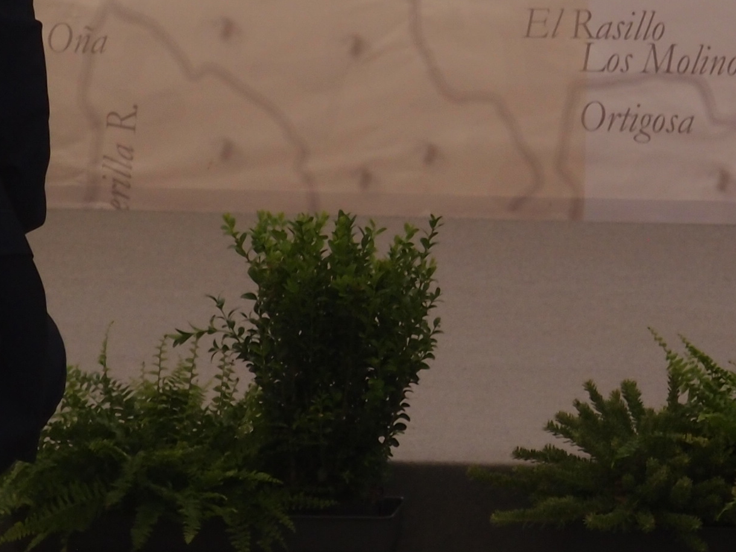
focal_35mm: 335
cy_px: -212
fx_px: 7123
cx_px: 962
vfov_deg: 4.4
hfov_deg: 5.9
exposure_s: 1/250
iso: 100
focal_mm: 24
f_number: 2.5
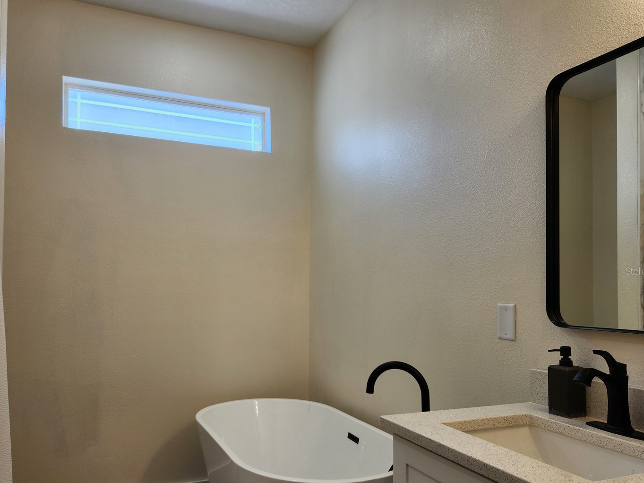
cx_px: 292
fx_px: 502
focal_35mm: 27
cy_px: 271
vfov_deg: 51.2
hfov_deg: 65.2
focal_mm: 5.4
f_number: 1.8
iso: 40
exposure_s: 1/120
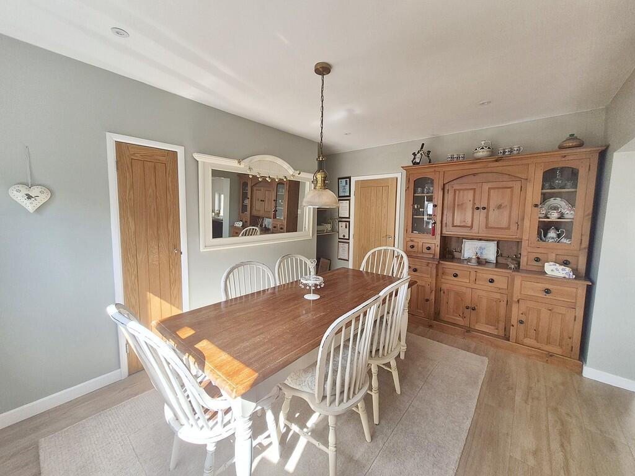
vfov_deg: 89.9
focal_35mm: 13
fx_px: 238
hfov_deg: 106.2
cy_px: 238
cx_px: 318
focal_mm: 1.7
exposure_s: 1/230
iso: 50
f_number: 2.2
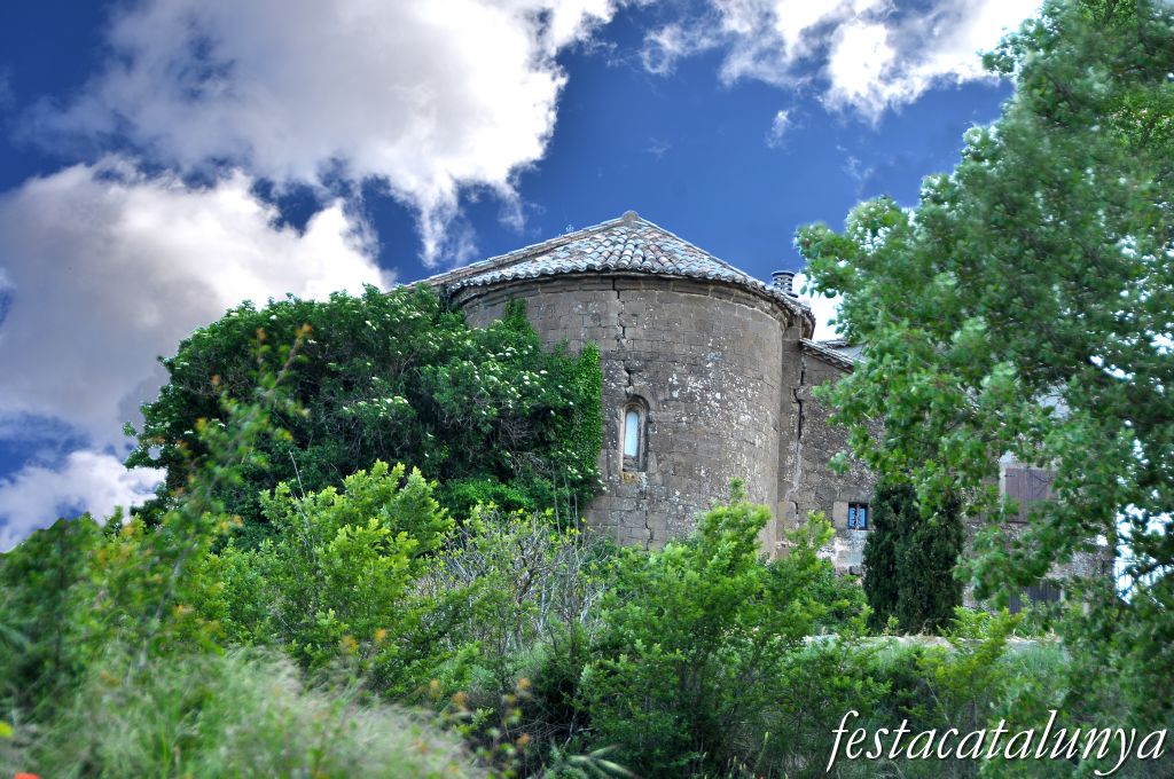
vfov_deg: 12.1
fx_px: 3664
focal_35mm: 112
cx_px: 587
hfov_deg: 18.2
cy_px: 390
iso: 500
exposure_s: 1/160
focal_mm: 75
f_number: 5
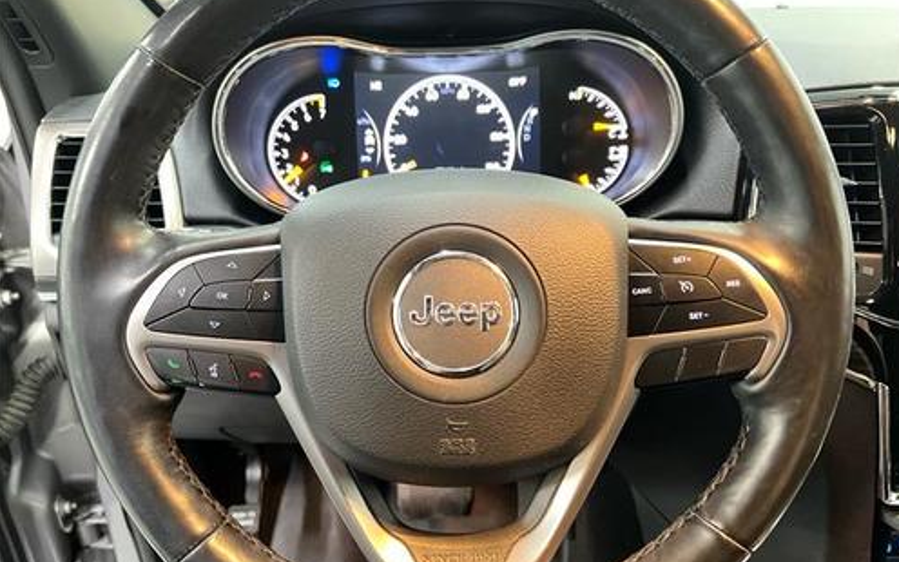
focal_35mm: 28
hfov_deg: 66.5
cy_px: 305
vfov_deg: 44.5
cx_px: 453
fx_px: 686
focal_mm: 5.7
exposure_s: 1/17
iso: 1000
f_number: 1.5
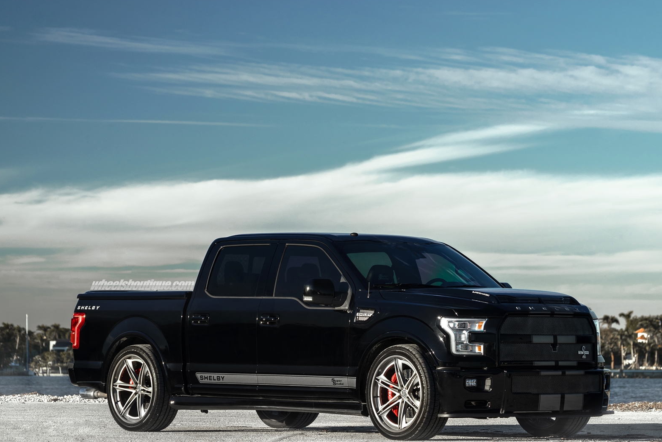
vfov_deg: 8.8
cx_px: 365
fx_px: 2868
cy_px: 246
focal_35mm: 156
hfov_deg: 13.2
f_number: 6.3
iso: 160
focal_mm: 127
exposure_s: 1/160
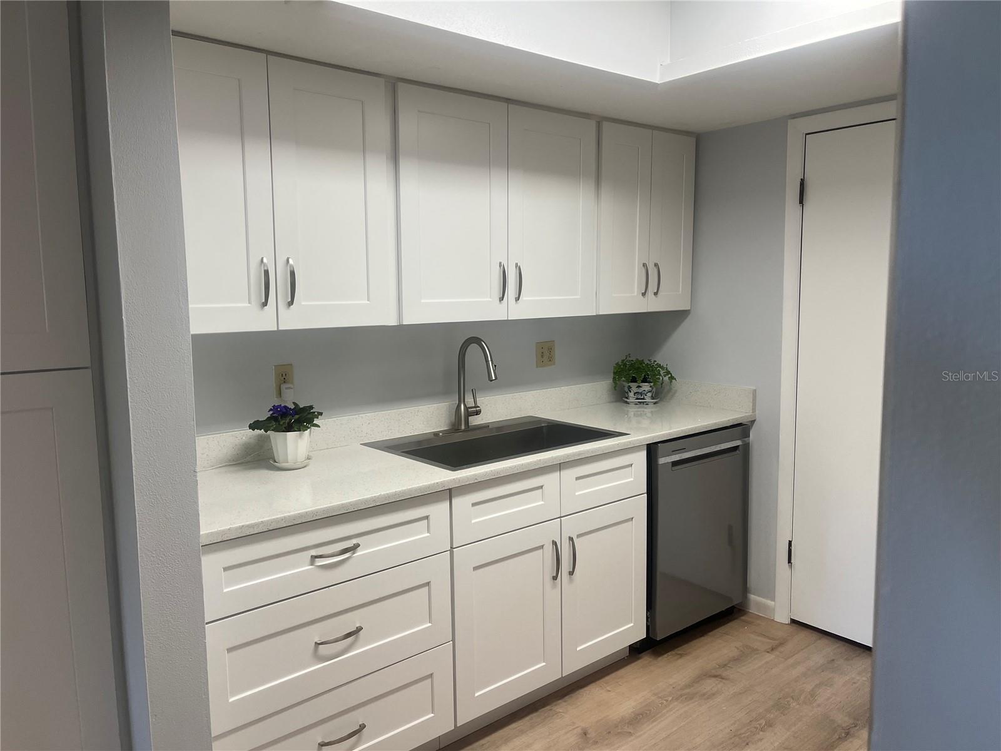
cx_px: 500
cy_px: 376
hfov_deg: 67.3
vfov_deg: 53.1
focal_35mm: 26
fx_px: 752
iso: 100
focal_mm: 5.1
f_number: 1.6
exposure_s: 1/120
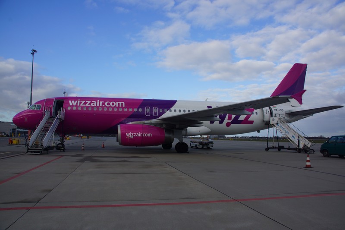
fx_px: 259
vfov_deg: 47.9
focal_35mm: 27
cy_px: 115
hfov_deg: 67.4
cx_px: 172
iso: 100
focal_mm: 18
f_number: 11
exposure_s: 1/100
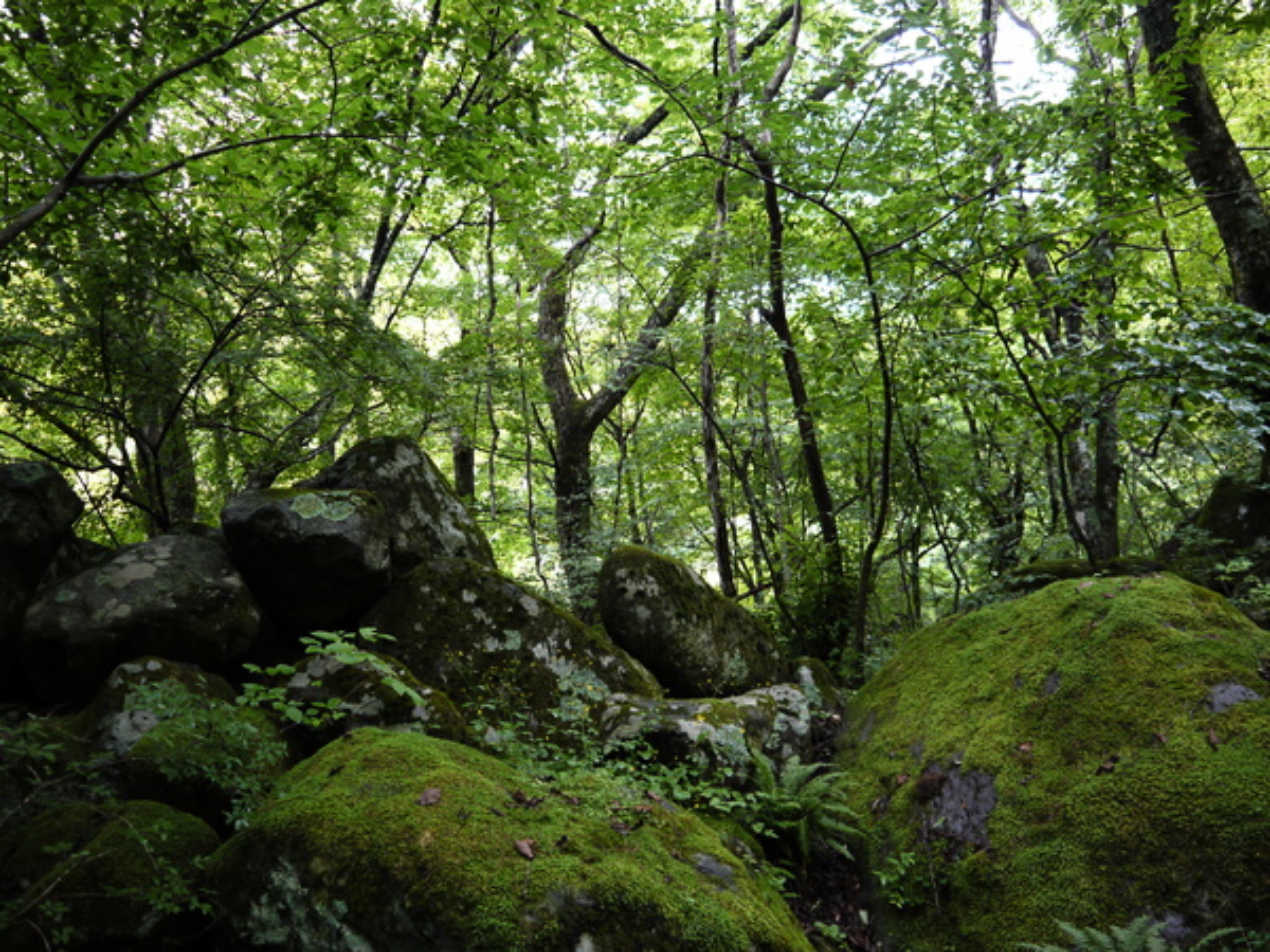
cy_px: 476
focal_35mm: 28
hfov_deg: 63.4
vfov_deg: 49.7
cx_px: 635
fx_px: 1027
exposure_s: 1/60
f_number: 3.5
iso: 400
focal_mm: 14
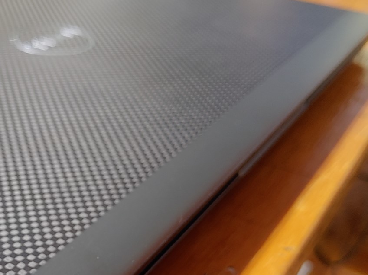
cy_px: 219
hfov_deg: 33.3
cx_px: 70
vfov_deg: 25.6
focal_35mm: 56
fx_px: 595
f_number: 1.8
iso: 150
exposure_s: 1/39
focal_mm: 4.36
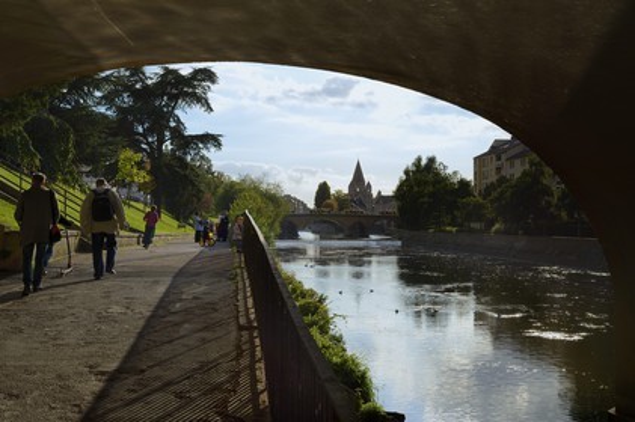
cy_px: 211
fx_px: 916
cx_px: 318
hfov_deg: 38.2
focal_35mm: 52
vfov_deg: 25.9
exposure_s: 1/160
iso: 200
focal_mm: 52
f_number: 18
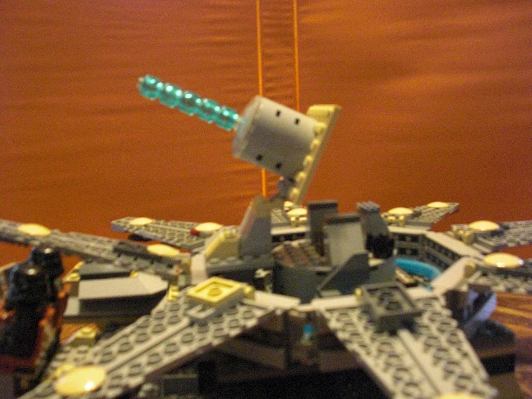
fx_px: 553
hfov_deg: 51.4
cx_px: 266
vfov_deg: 39.7
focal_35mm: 36
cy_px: 200
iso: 800
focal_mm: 6.3
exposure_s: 1/25
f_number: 2.8
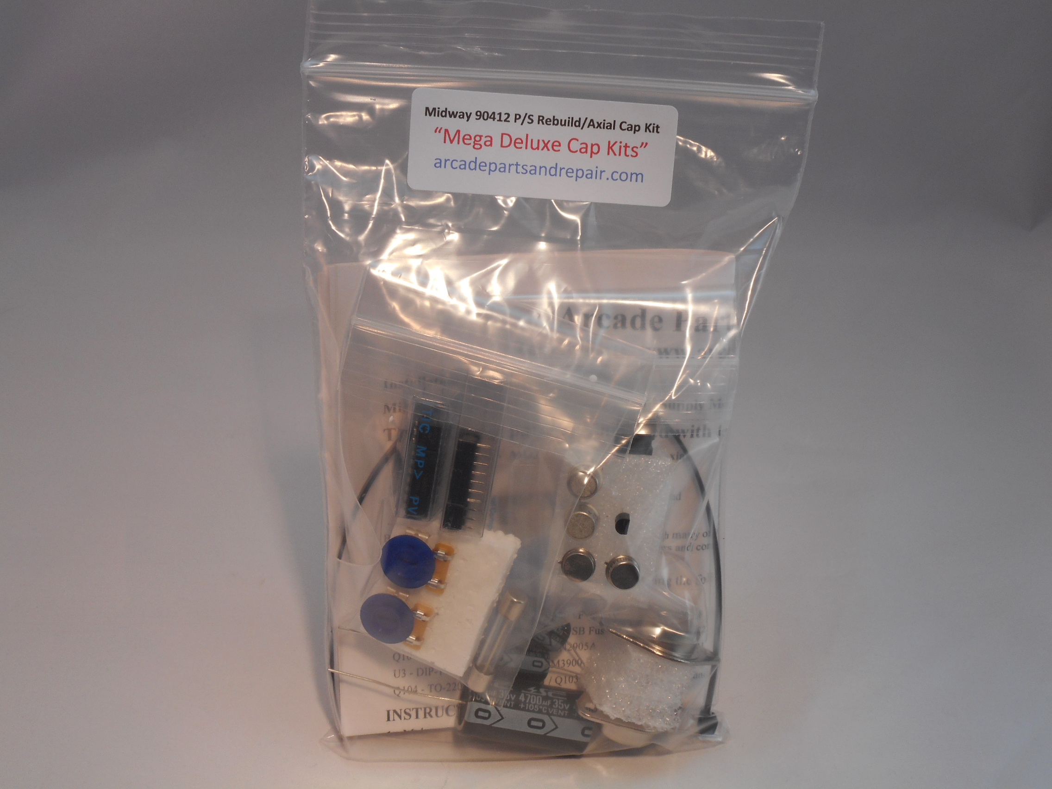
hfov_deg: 37.5
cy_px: 394
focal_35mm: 51
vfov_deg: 28.6
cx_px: 526
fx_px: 1550
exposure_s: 1/30
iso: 110
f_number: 4.9
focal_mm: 9.1
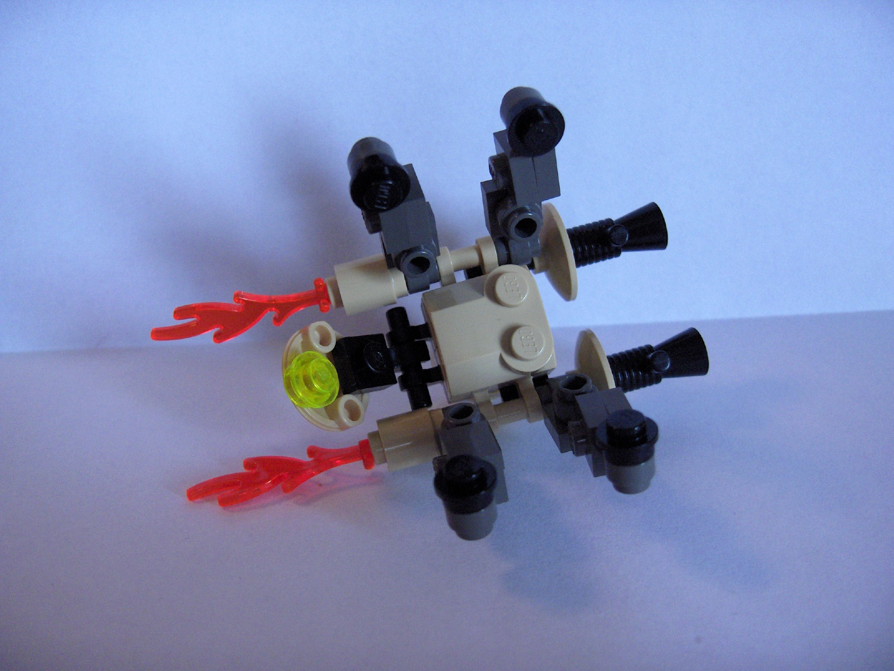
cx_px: 447
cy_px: 336
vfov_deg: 36.8
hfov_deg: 47.9
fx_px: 1007
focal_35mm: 39
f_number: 2.8
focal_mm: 8
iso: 200
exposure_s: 1/37.1
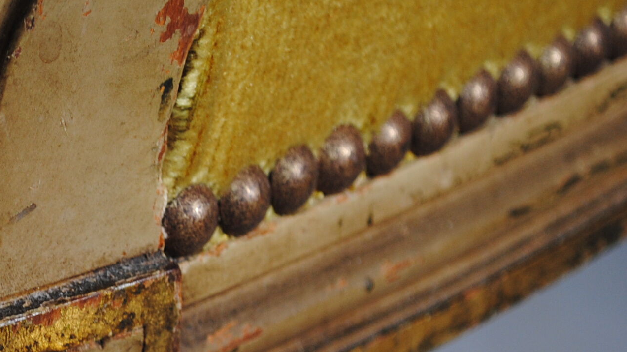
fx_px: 2860
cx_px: -86
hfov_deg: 12.3
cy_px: 387
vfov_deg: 7.0
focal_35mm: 172
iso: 200
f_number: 5.3
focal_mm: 48
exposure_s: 1/30
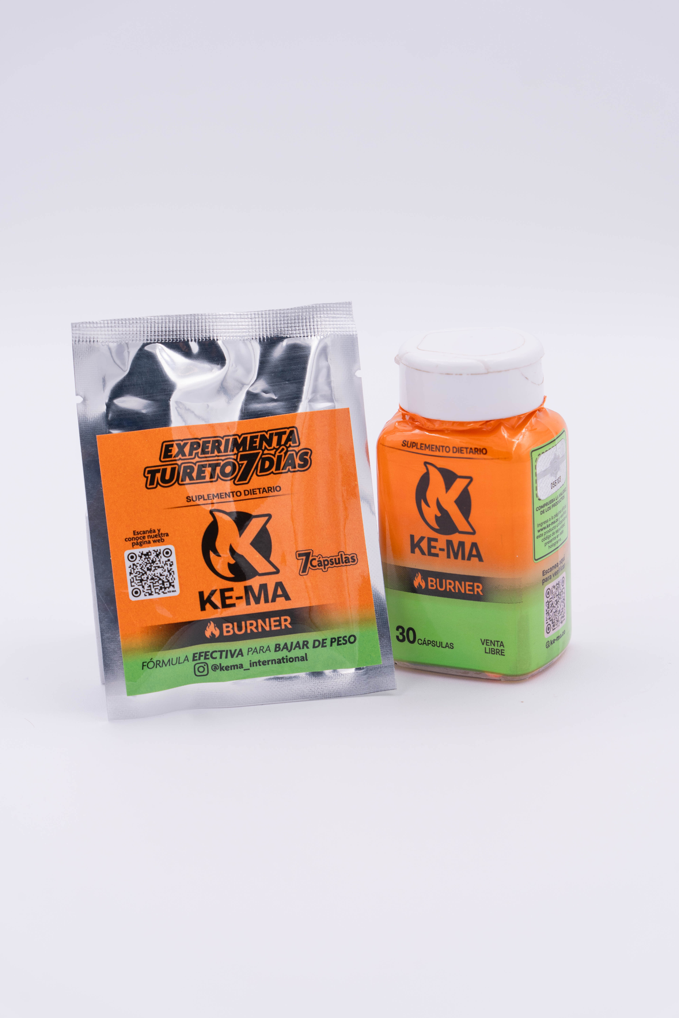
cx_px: 340
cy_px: 509
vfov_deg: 19.5
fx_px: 2970
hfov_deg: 13.0
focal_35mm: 105
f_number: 4.5
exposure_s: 1/200
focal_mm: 70
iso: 100
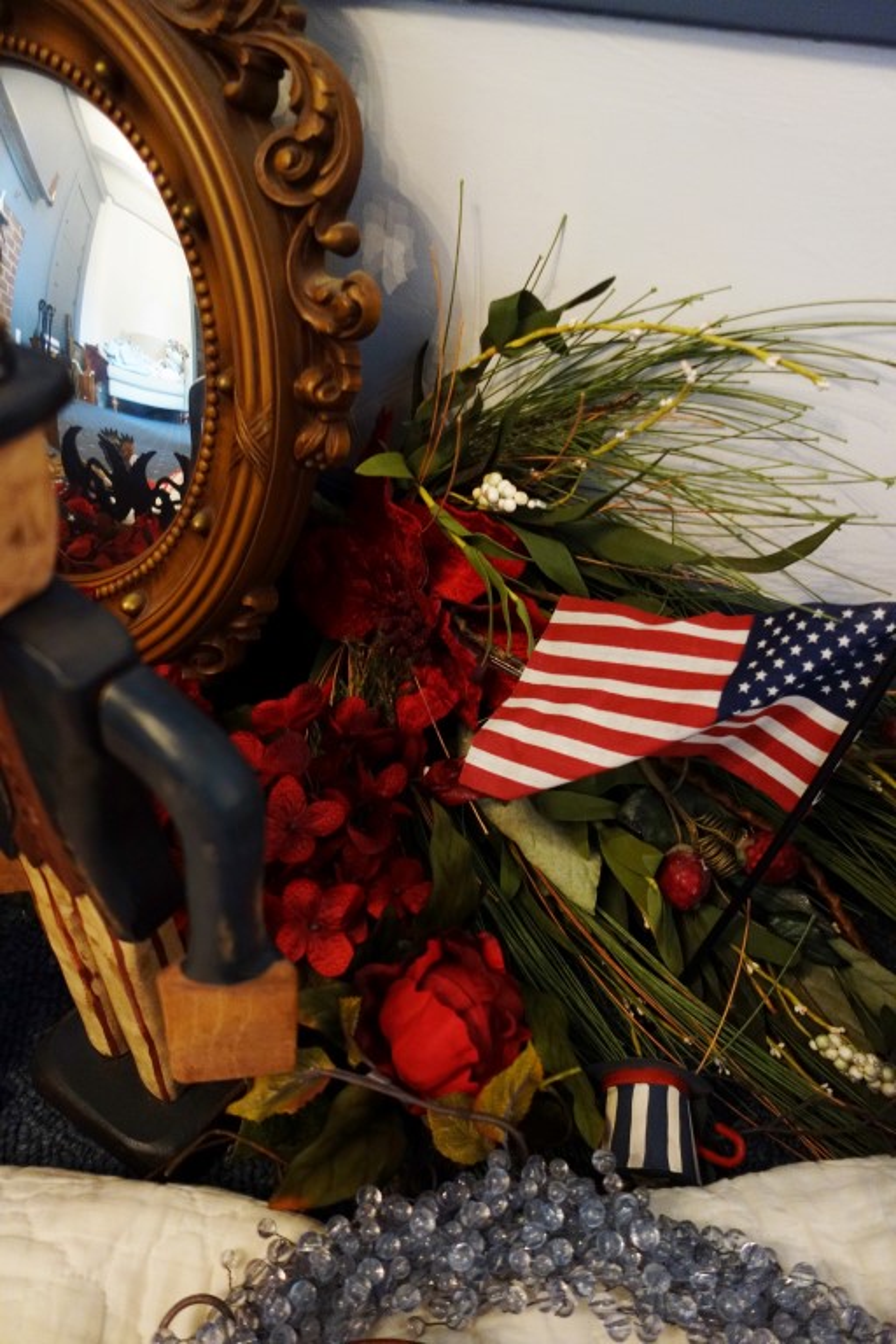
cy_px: 672
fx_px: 1045
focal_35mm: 28
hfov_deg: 46.4
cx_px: 448
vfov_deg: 65.5
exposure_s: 1/30
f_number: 1.8
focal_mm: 10.4
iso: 400
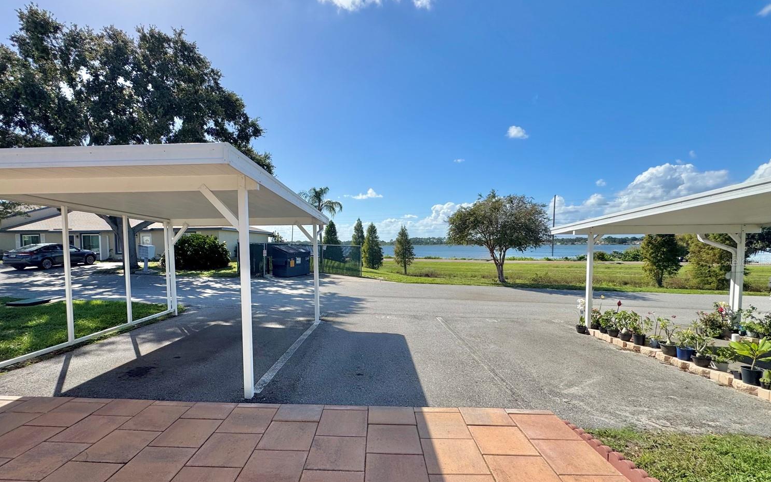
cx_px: 357
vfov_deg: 71.1
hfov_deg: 97.6
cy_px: 261
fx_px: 336
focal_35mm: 16
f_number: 2.2
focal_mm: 2.22
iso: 50
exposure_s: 1/2208
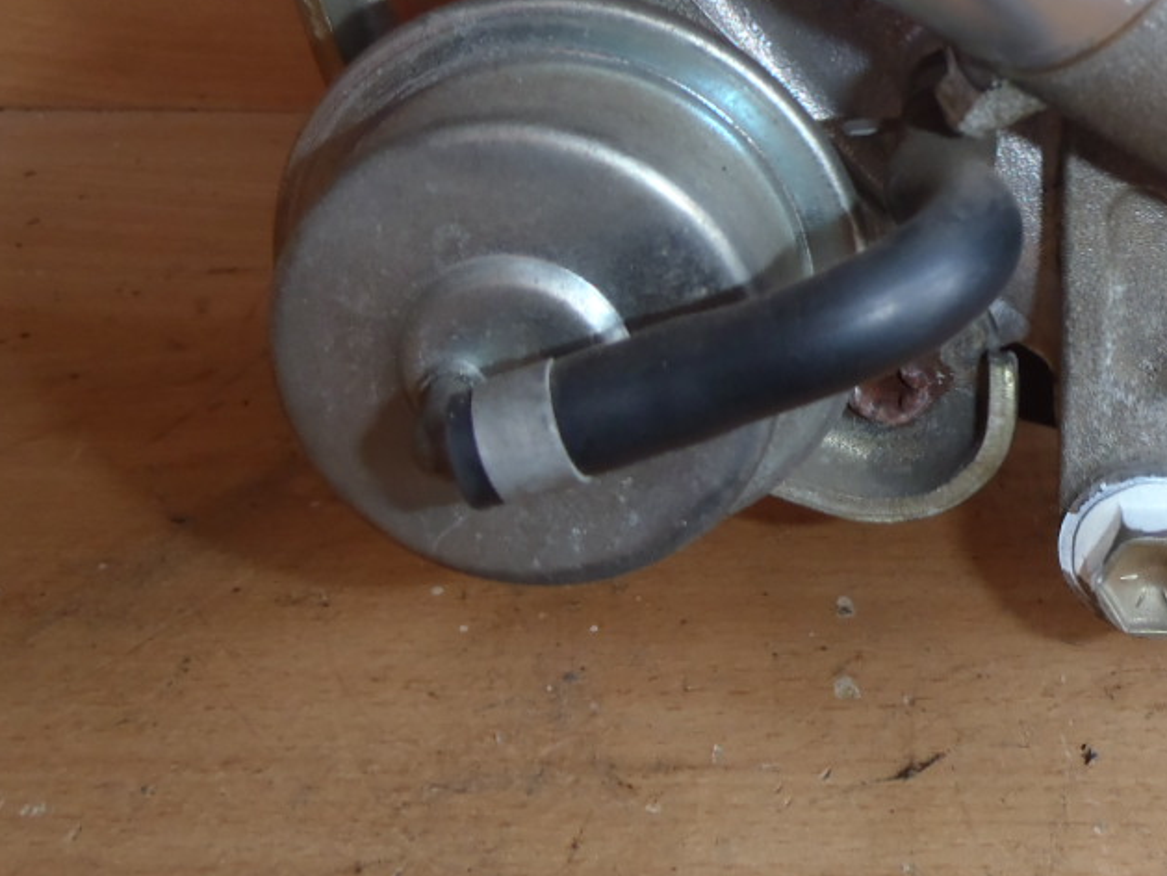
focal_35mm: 57
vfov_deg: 24.7
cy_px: 32
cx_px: 972
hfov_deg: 32.6
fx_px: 1922
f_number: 3.9
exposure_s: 1/30
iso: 100
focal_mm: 5
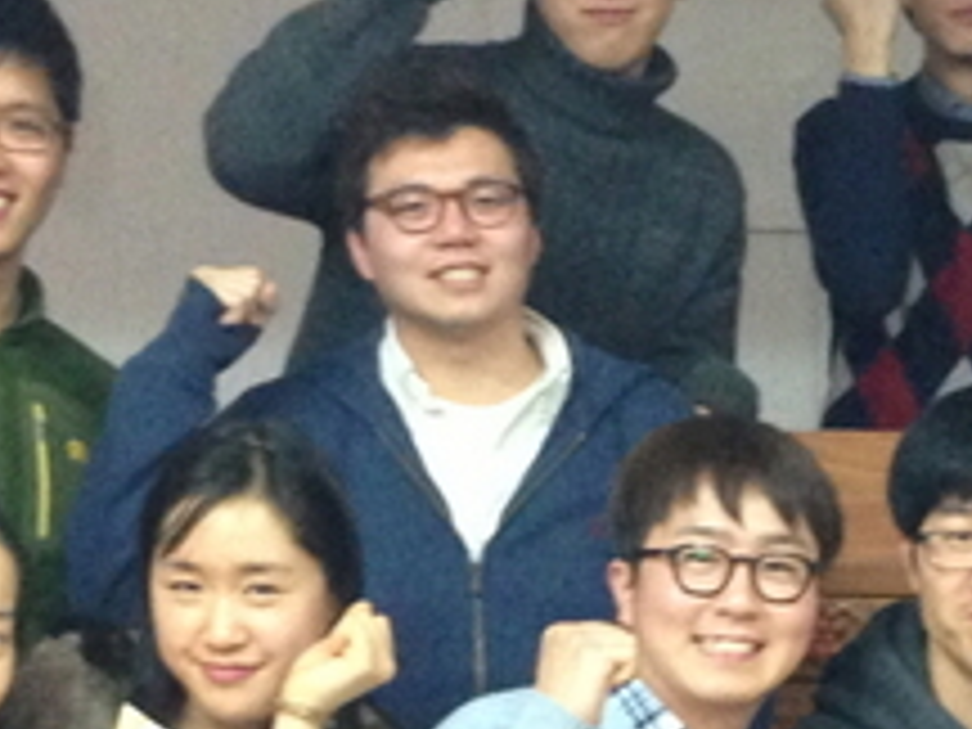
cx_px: 1102
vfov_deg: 9.5
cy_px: 1008
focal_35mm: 153
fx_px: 4296
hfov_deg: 12.7
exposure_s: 1/20
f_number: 2.4
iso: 320
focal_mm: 4.13
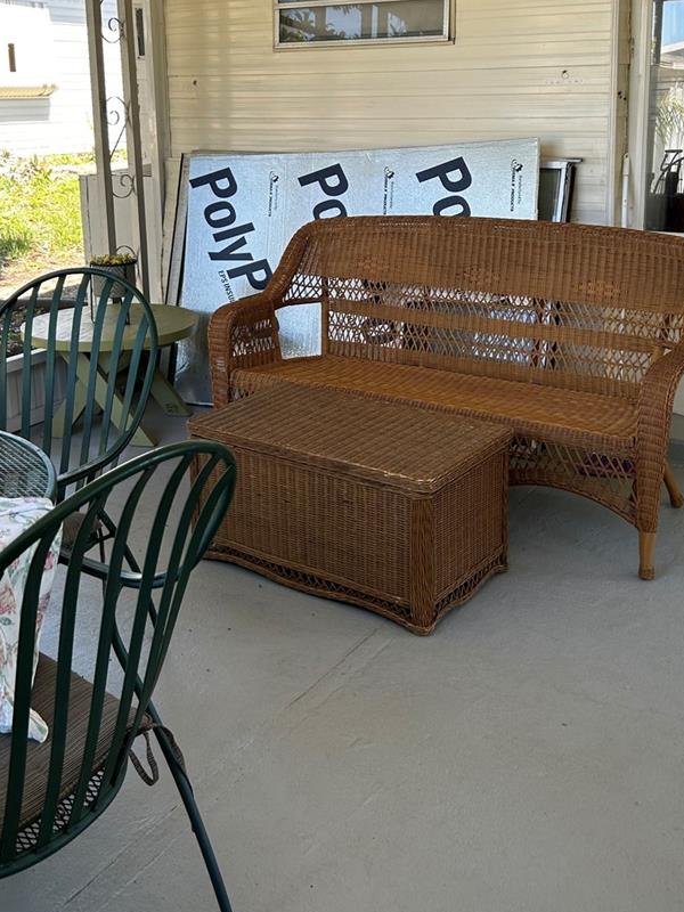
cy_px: 282
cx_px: 366
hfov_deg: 36.8
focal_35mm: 39
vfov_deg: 46.9
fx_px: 1028
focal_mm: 5.7
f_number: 1.5
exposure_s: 1/121
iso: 40
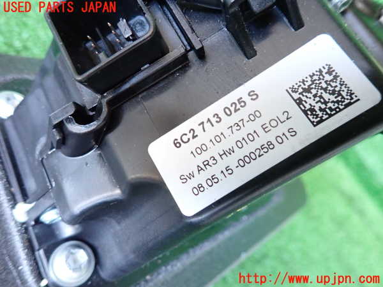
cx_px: 192
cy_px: 144
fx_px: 277
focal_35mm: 25
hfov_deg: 69.4
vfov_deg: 54.9
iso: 800
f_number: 2
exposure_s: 1/30
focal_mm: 4.5
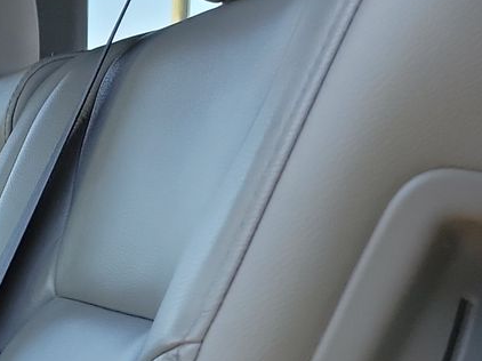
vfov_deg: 14.8
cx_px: -412
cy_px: 584
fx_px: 1266
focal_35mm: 91
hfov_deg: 17.2
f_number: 1.8
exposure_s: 1/119
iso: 95
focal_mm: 6.7
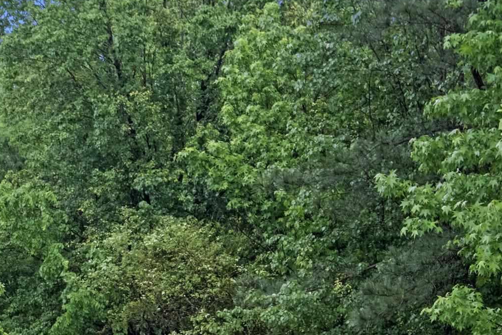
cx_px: 203
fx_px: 1241
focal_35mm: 89
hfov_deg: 22.8
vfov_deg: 14.9
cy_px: 400
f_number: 7.1
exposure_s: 1/125
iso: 800
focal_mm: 24
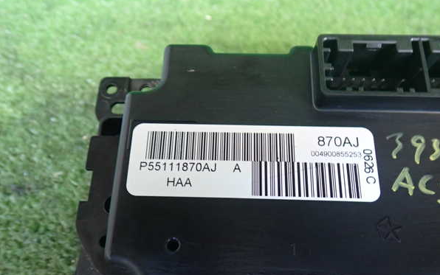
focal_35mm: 32
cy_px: 144
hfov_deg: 59.6
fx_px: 384
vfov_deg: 39.5
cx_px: 221
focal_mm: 5.4
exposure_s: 1/30
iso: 640
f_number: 2.3
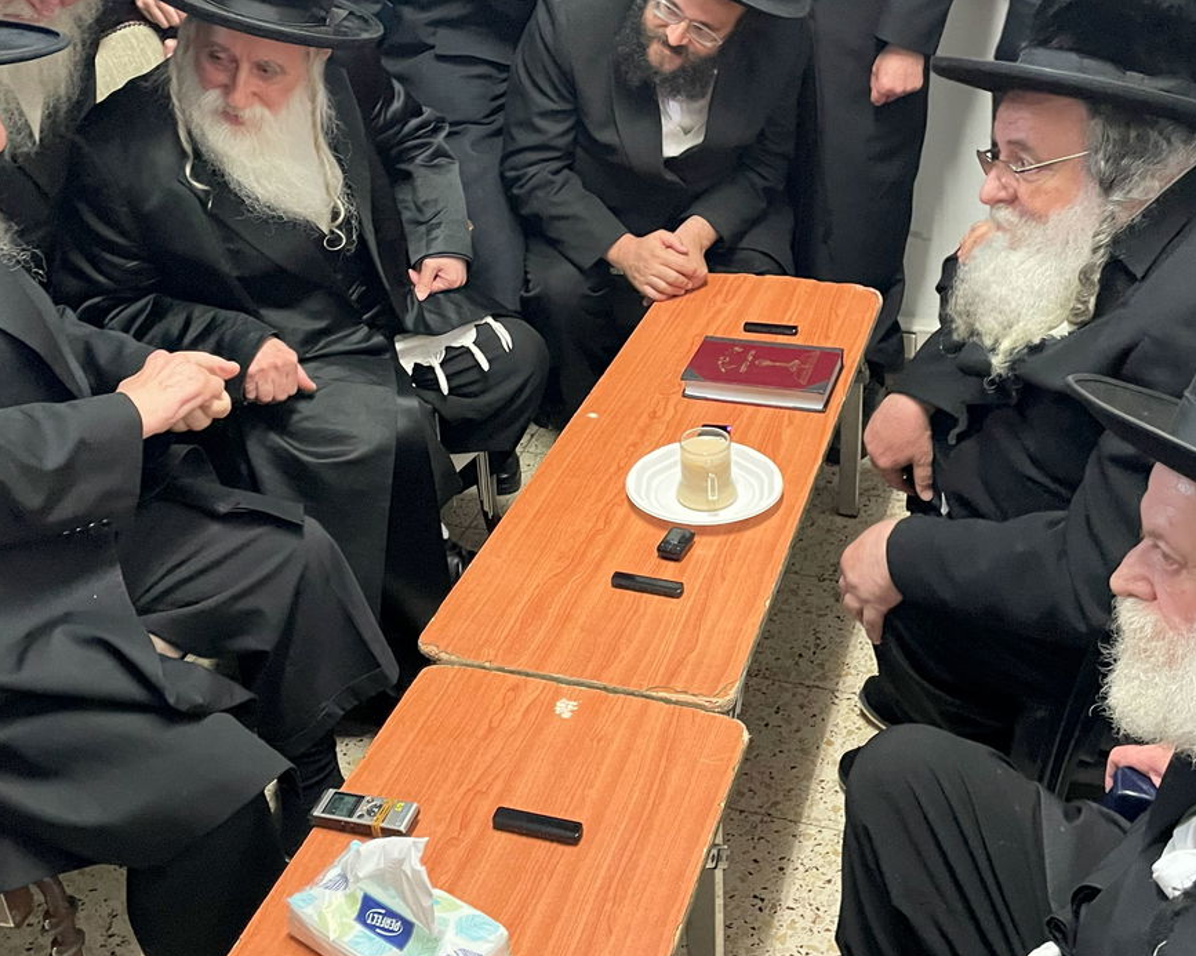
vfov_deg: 36.1
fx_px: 1451
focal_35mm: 41
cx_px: 588
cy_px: 315
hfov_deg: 44.8
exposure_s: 1/50
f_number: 1.6
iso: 500
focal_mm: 4.2
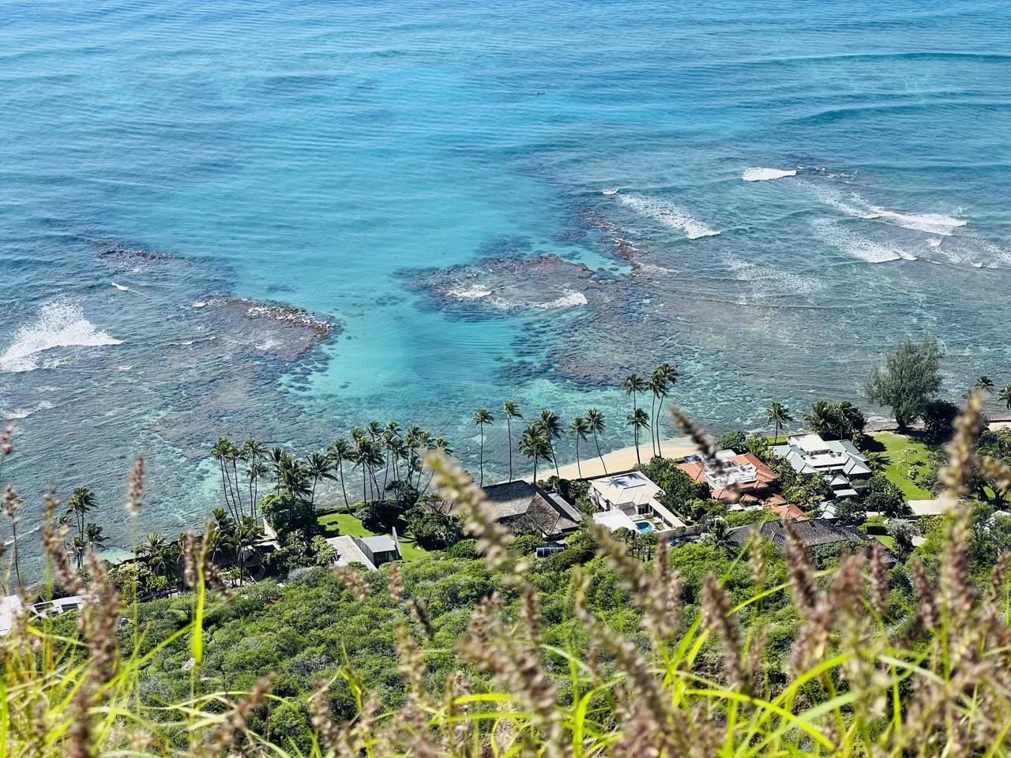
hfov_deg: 25.3
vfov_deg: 19.1
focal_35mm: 77
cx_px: 506
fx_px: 2249
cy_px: 379
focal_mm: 9
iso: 32
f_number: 2.8
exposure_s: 1/661
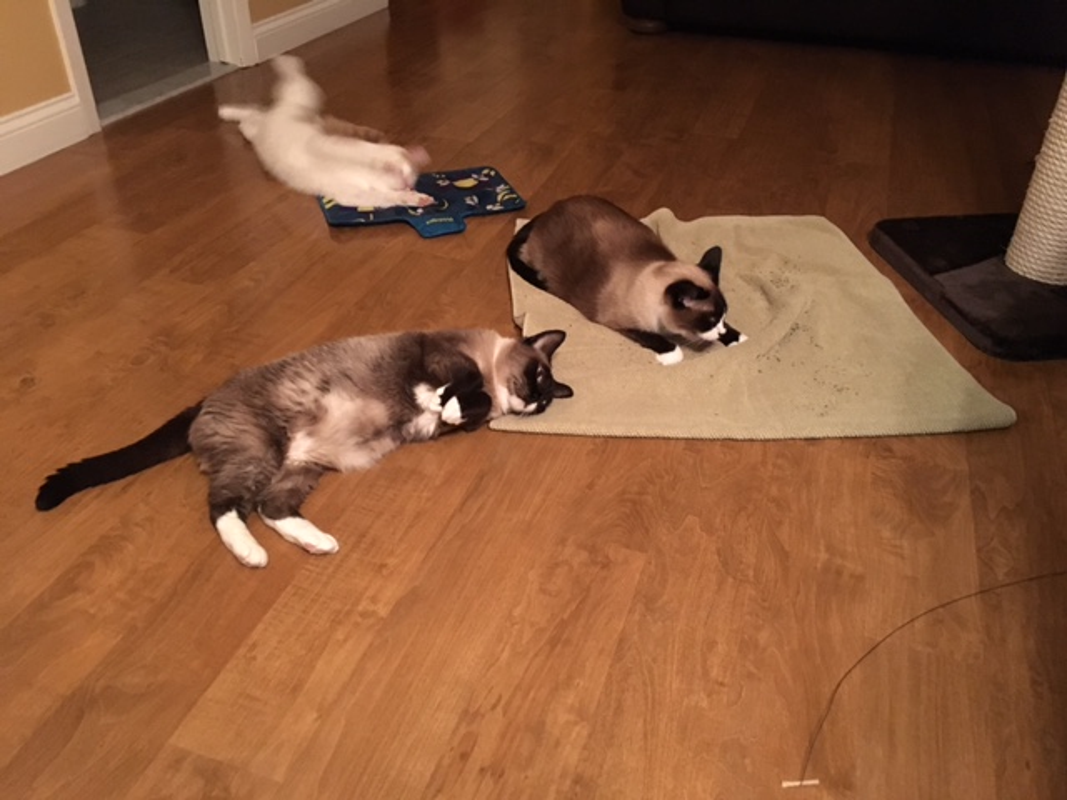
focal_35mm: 29
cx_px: 534
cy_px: 400
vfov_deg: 48.2
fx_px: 894
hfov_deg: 61.7
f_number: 2.2
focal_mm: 4.15
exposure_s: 1/15
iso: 500
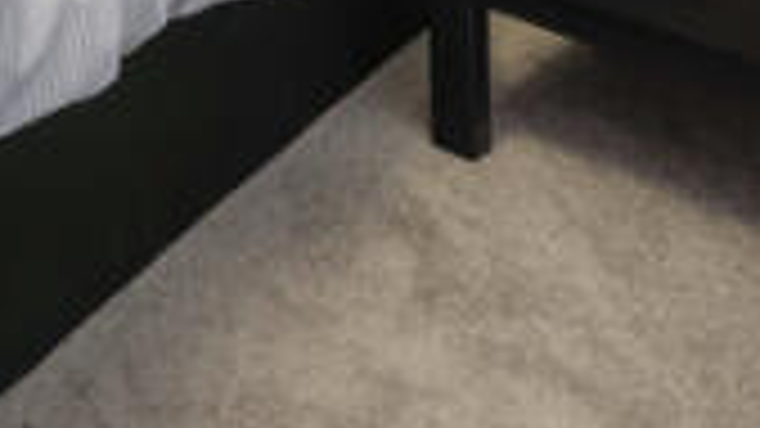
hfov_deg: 18.8
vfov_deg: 9.8
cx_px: -589
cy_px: -903
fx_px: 1793
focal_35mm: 89
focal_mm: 14
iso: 100
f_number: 16
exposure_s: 1/2.5
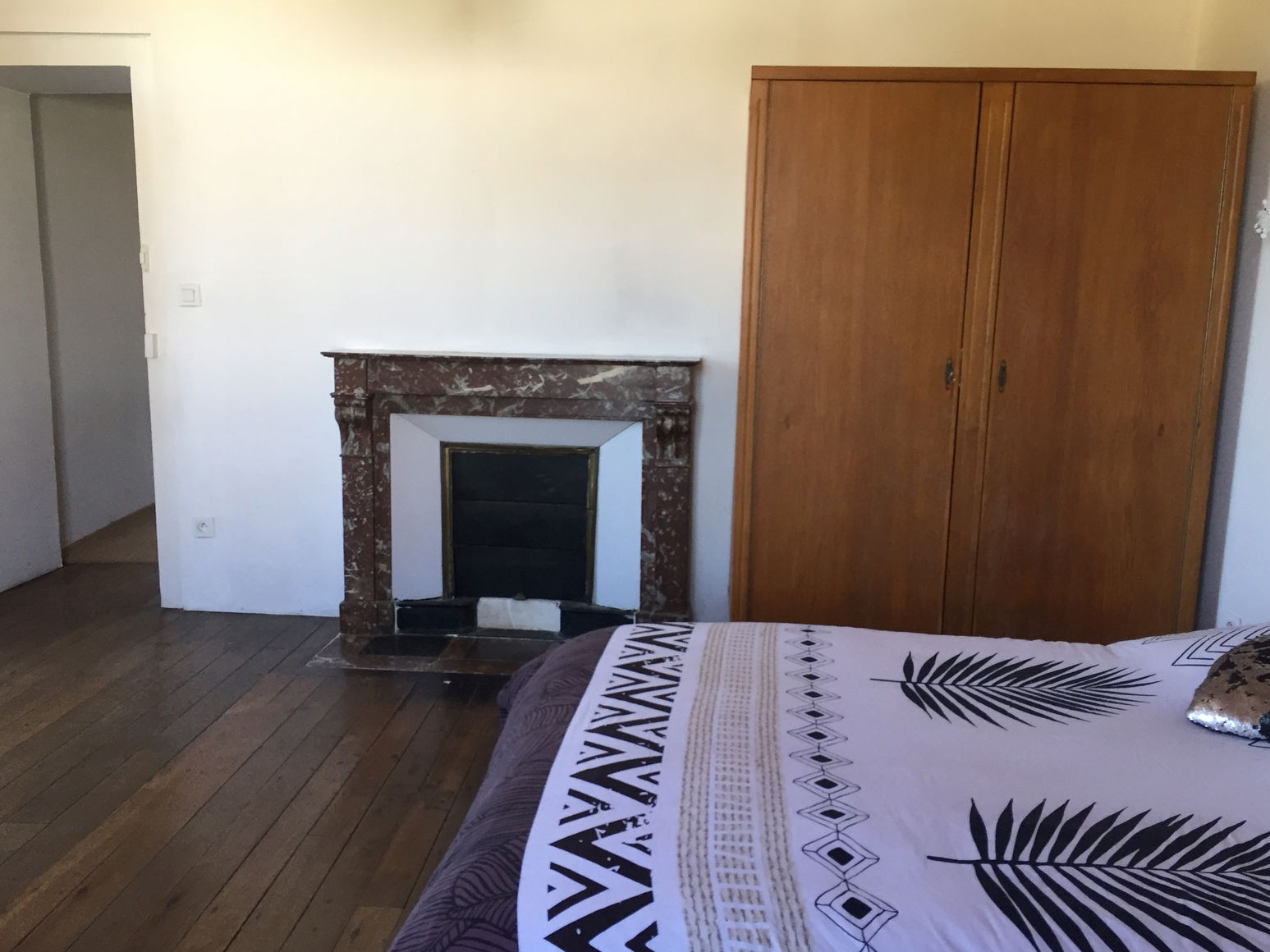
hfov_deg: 60.0
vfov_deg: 46.8
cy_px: 478
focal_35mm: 30
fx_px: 1101
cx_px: 644
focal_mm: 4.15
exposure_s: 1/33
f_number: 2.2
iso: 64
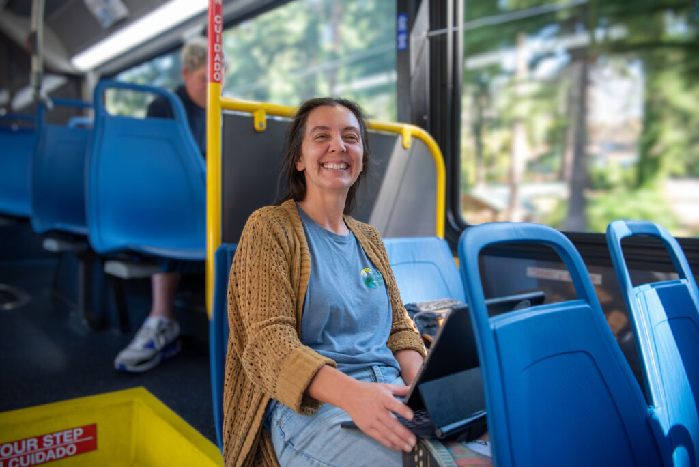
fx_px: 622
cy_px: 234
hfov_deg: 58.7
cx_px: 350
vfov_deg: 41.2
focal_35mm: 32
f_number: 2.8
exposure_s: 1/50
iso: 160
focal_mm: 32
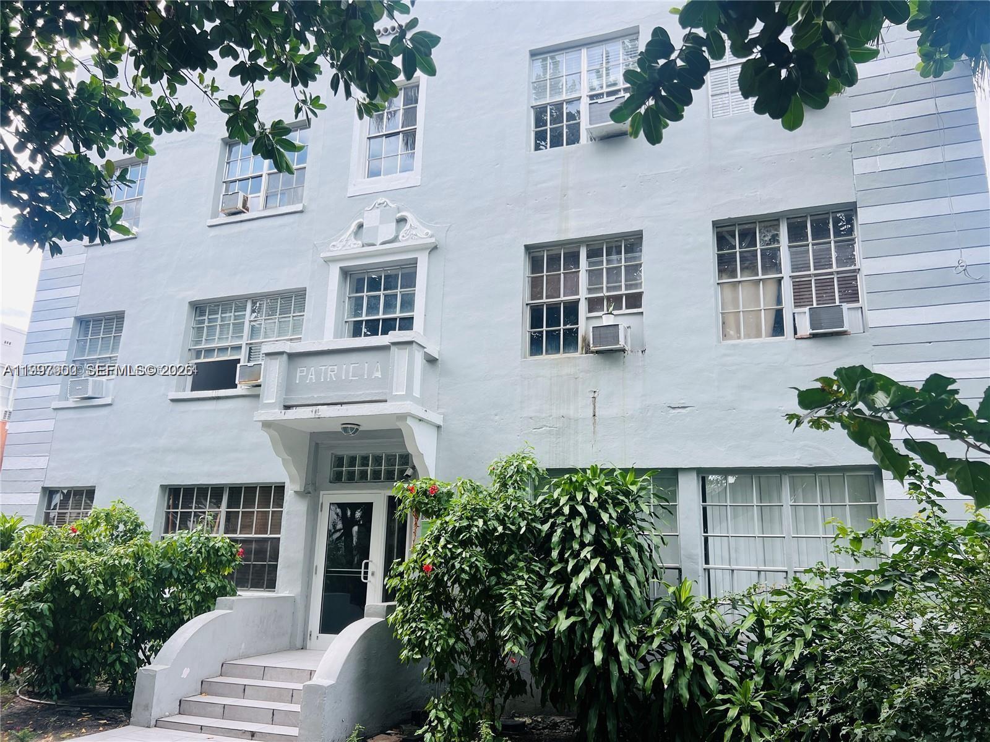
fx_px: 744
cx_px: 495
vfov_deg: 53.1
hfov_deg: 67.3
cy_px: 371
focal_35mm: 26
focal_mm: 5.7
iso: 50
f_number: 1.5
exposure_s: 1/1009
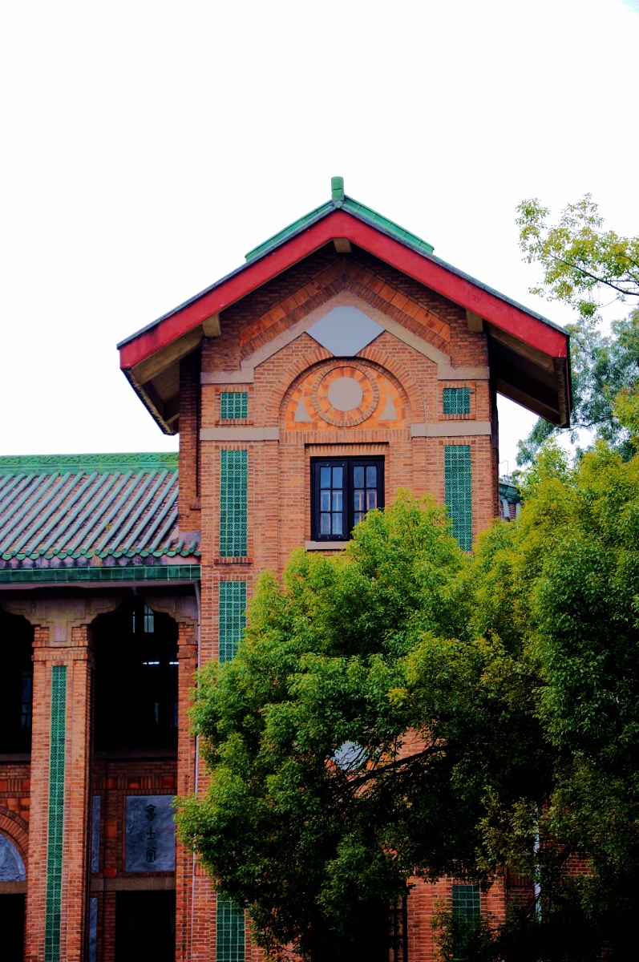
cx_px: 320
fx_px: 2803
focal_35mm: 105
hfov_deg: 13.0
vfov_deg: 19.5
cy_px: 481
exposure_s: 1/200
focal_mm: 70
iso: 200
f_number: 5.6
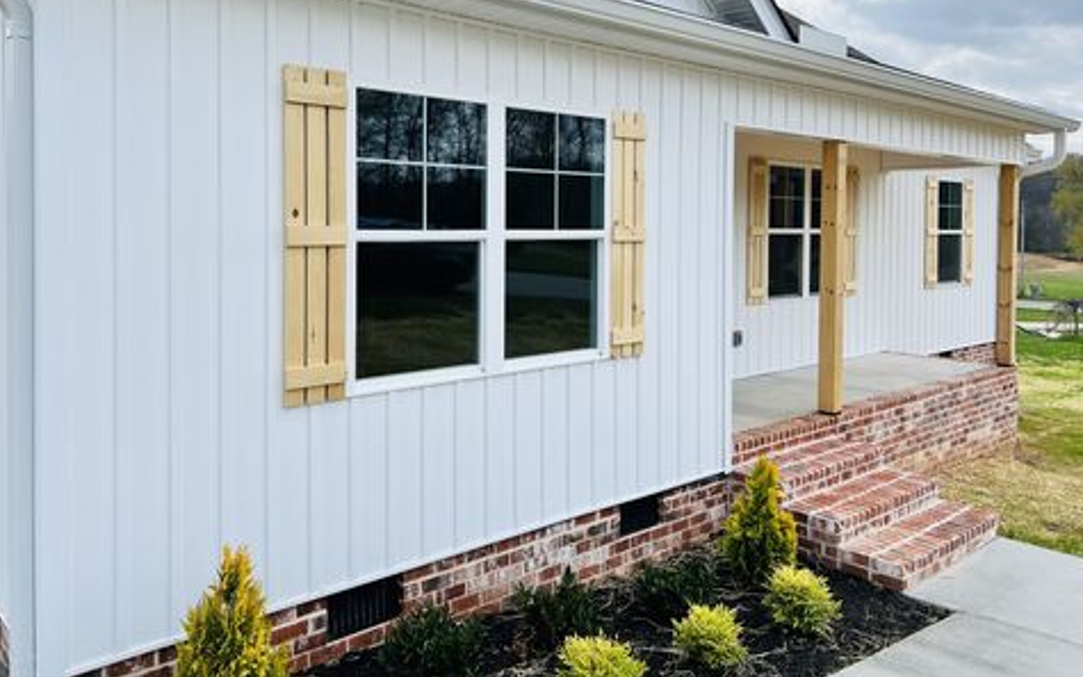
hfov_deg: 64.6
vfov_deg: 42.8
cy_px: 252
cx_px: 522
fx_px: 856
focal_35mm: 29
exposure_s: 1/3704
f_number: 1.5
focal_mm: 5.7
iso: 50
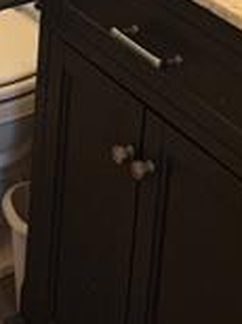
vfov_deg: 15.5
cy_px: -126
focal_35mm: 120
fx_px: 1122
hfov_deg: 12.1
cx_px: -19
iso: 160
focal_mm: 6.76
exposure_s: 1/60
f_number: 1.78
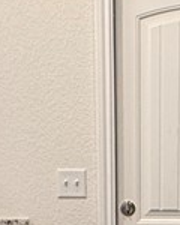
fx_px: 619
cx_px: 184
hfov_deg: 16.2
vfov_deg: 19.4
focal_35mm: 93
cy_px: 268
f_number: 2.2
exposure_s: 1/120
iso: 320
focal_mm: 2.22
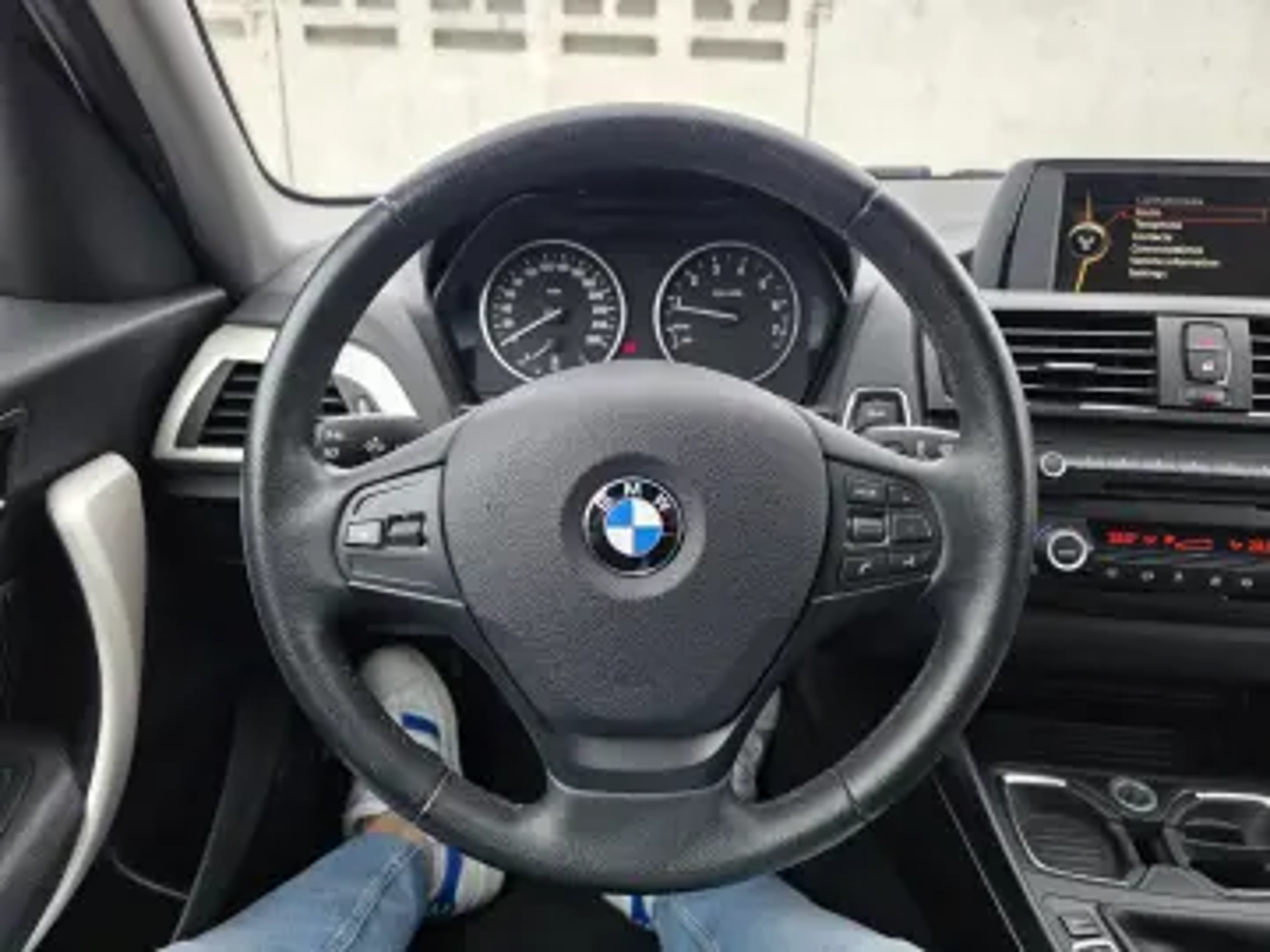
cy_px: 476
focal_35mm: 23
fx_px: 844
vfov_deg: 58.9
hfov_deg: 73.9
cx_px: 635
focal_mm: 6.3
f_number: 1.7
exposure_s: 1/359
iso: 40
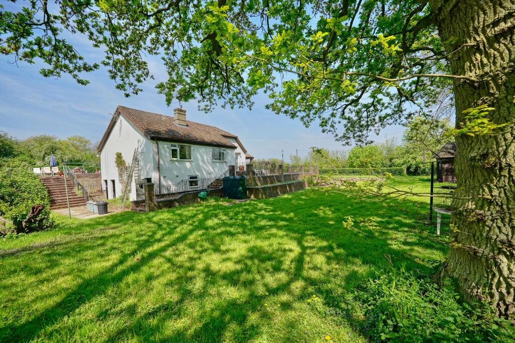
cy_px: 172
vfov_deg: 81.2
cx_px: 258
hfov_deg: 104.2
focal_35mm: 14
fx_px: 200
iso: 125
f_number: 6.3
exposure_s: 1/320
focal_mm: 14
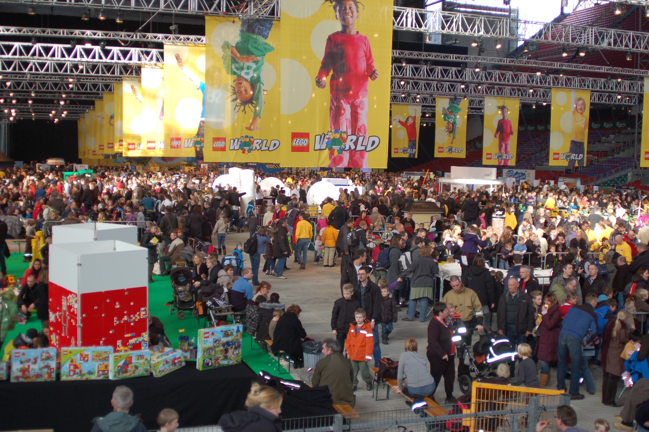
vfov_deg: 28.0
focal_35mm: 48
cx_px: 324
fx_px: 865
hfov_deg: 41.1
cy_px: 216
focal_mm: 32
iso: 400
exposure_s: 1/160
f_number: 3
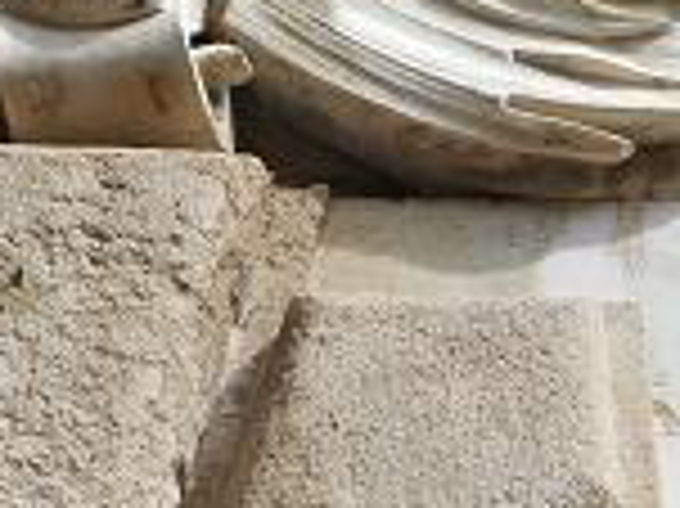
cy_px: -99
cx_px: -34
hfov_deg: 3.8
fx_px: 10168
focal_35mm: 518
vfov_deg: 2.9
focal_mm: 27.4
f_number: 6.2
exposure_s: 1/160
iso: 80
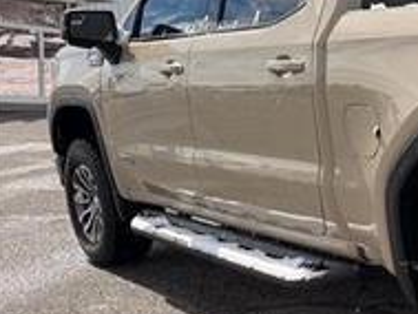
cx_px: 551
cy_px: 164
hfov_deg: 25.7
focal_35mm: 64
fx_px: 773
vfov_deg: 23.0
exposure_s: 1/3953
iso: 80
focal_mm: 6.76
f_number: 1.78
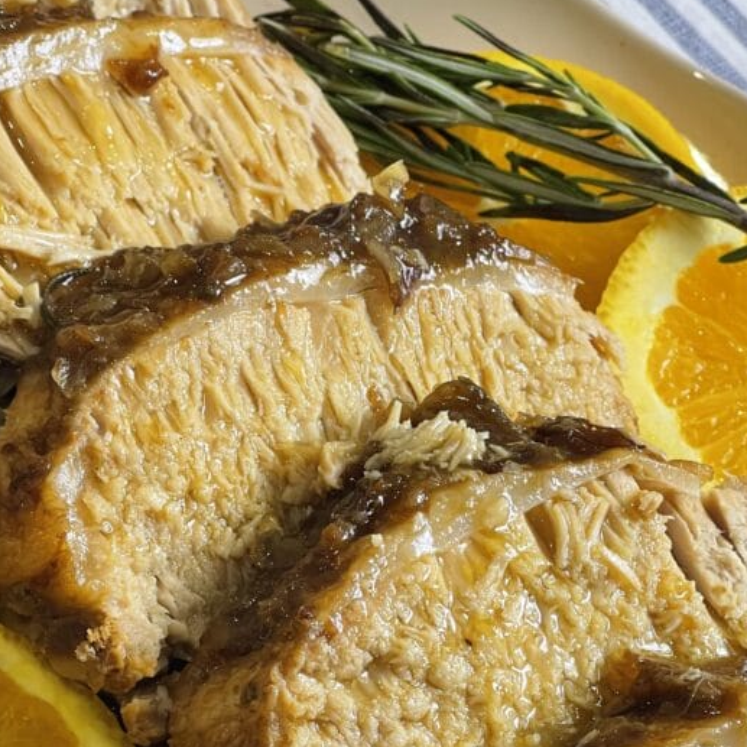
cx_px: 366
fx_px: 2734
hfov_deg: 15.6
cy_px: 683
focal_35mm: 112
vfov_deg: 15.4
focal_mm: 7.5
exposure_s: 1/60
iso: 125
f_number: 2.2
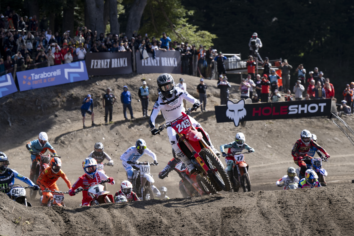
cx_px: 177
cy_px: 118
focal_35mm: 175
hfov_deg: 11.7
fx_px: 1721
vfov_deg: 7.8
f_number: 5.6
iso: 400
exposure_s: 1/1250
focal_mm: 175
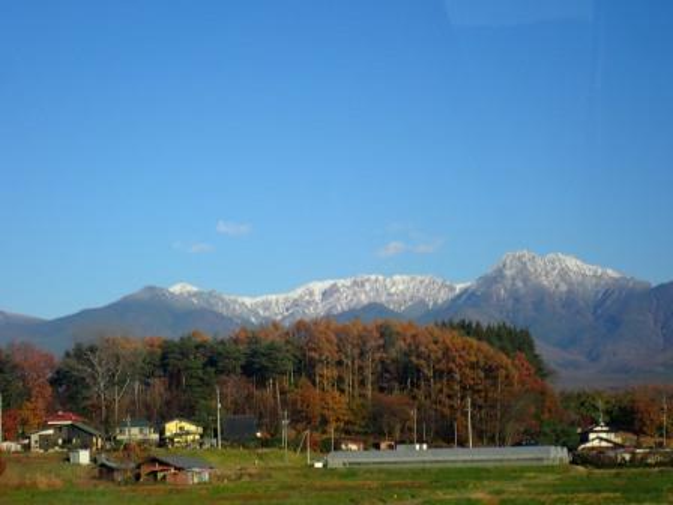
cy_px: 252
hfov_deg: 19.6
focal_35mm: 100
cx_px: 336
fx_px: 1944
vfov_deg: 14.8
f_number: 4.9
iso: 160
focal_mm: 18
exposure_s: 1/125
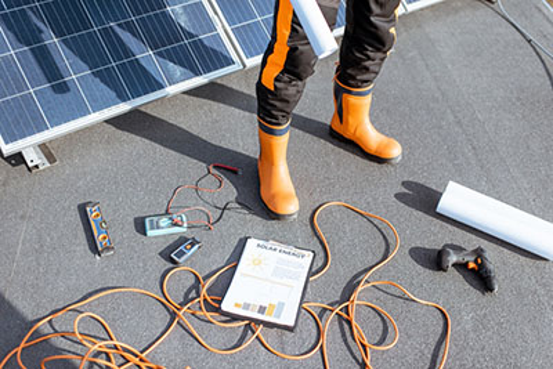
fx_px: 538
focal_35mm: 35
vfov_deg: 37.9
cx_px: 276
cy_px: 184
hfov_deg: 54.4
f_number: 2.2
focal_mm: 35
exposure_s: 1/3200
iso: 200
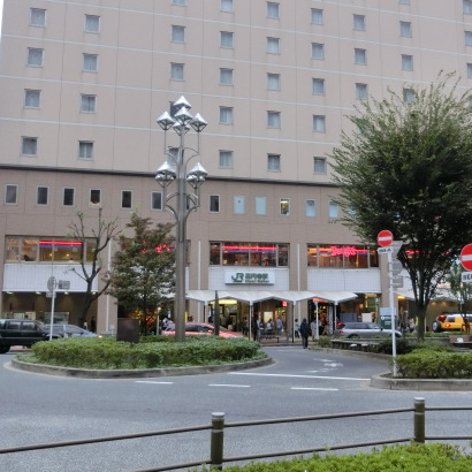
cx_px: 275
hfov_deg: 41.7
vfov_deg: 41.8
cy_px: 216
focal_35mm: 40
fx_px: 617
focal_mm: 5.2
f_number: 3.7
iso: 250
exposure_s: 1/125
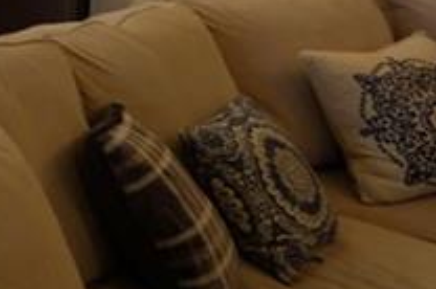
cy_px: -182
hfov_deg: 15.4
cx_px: -595
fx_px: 895
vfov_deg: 16.3
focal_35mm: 74
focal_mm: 10
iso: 640
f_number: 4
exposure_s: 1/60
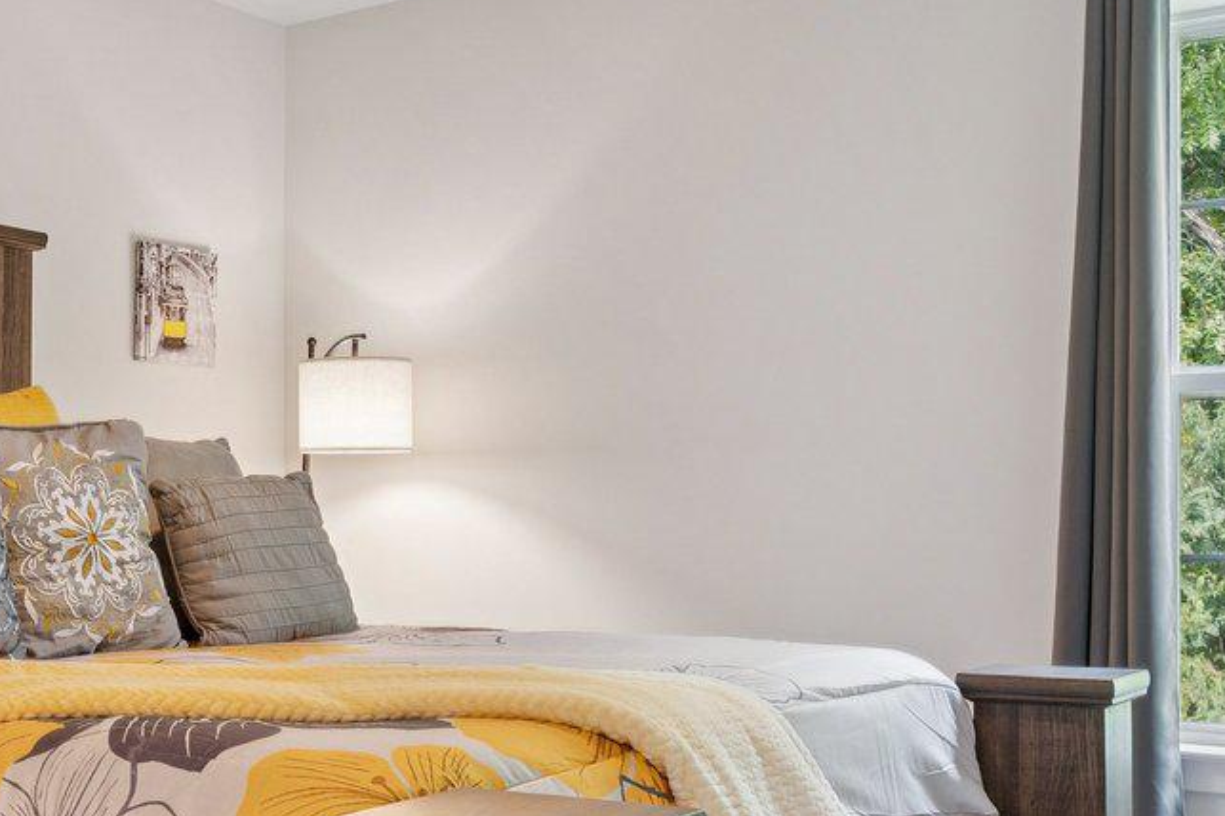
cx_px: 206
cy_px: 539
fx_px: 1734
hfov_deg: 37.2
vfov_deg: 26.3
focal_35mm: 51
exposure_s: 1/3
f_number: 8
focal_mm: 16
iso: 200
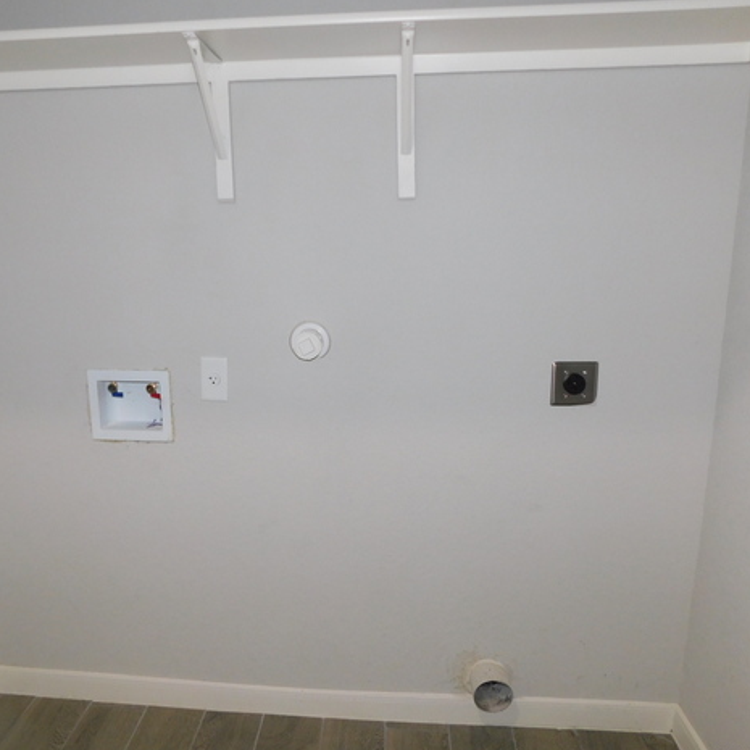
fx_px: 686
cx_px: 319
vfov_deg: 57.3
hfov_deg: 57.1
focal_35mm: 28
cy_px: 381
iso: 200
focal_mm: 4
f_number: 3
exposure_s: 1/30
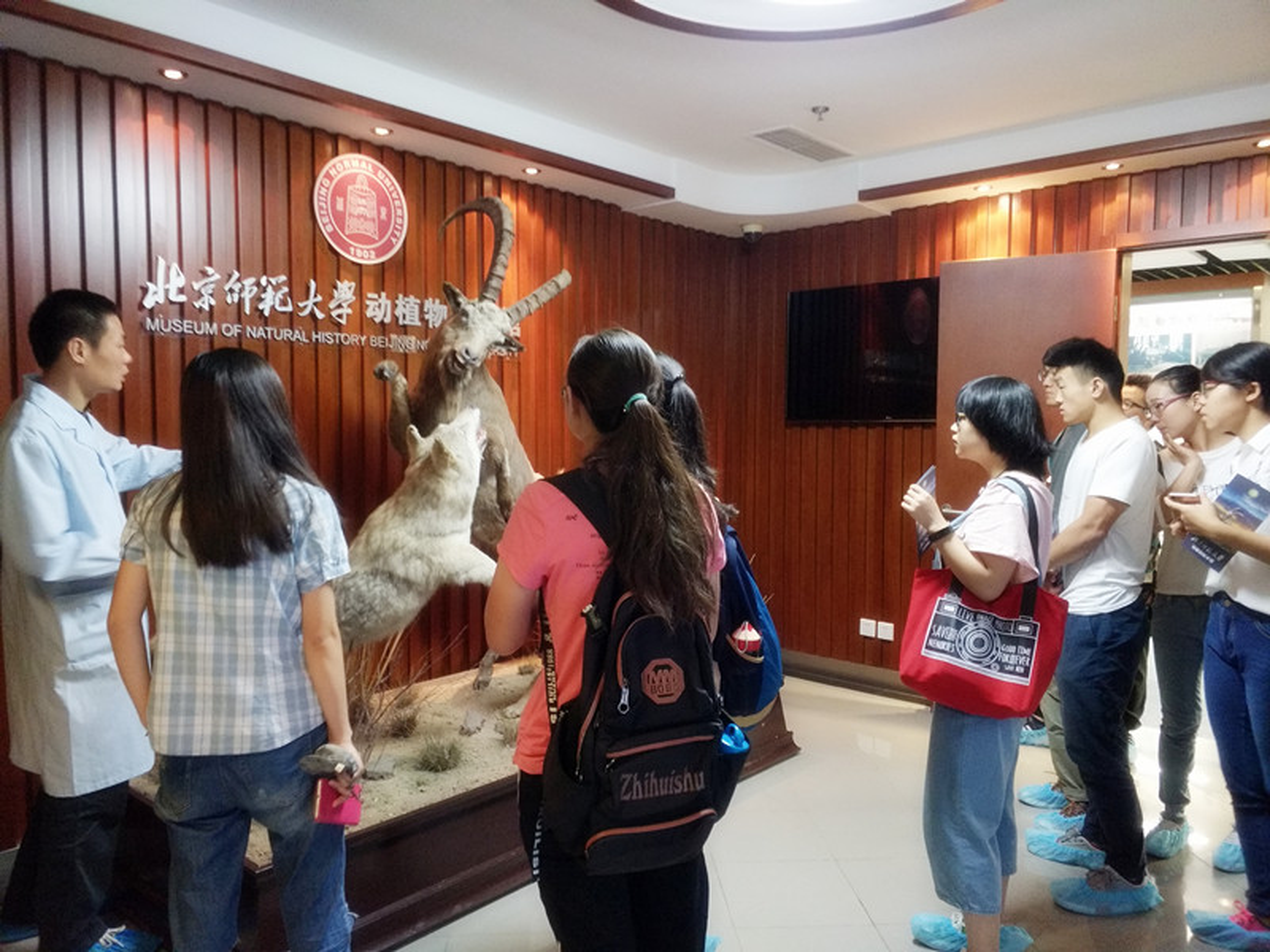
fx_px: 807
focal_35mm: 22
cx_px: 635
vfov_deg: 61.1
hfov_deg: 76.4
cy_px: 476
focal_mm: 3.79
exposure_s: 1/20
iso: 601
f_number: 2
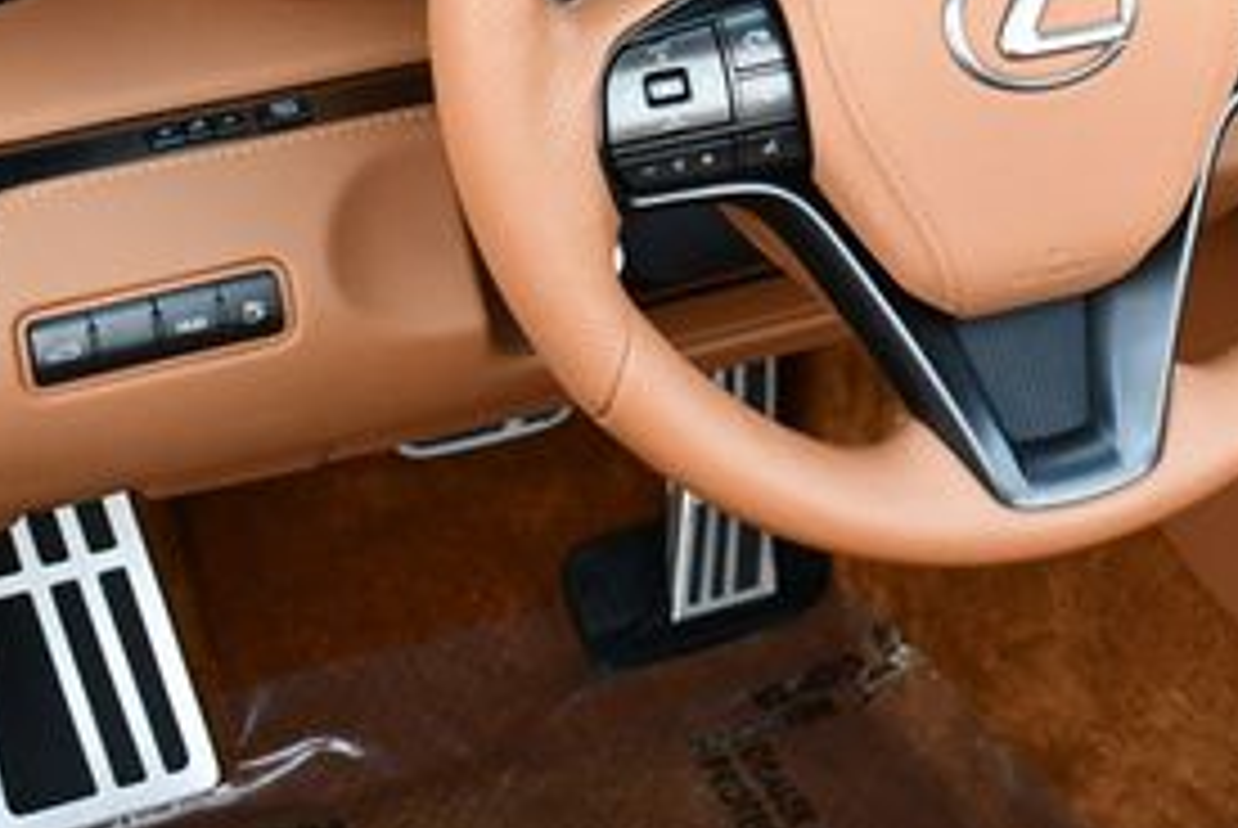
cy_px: 22
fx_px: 3683
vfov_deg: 12.7
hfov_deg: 18.5
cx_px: 1265
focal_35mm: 107
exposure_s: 1/250
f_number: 3.8
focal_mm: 23
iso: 560
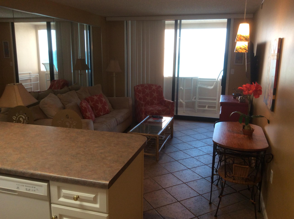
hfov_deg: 56.9
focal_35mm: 32
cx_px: 147
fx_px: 271
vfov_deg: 44.1
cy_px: 110
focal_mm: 3.3
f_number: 2.4
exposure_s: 1/25
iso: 64
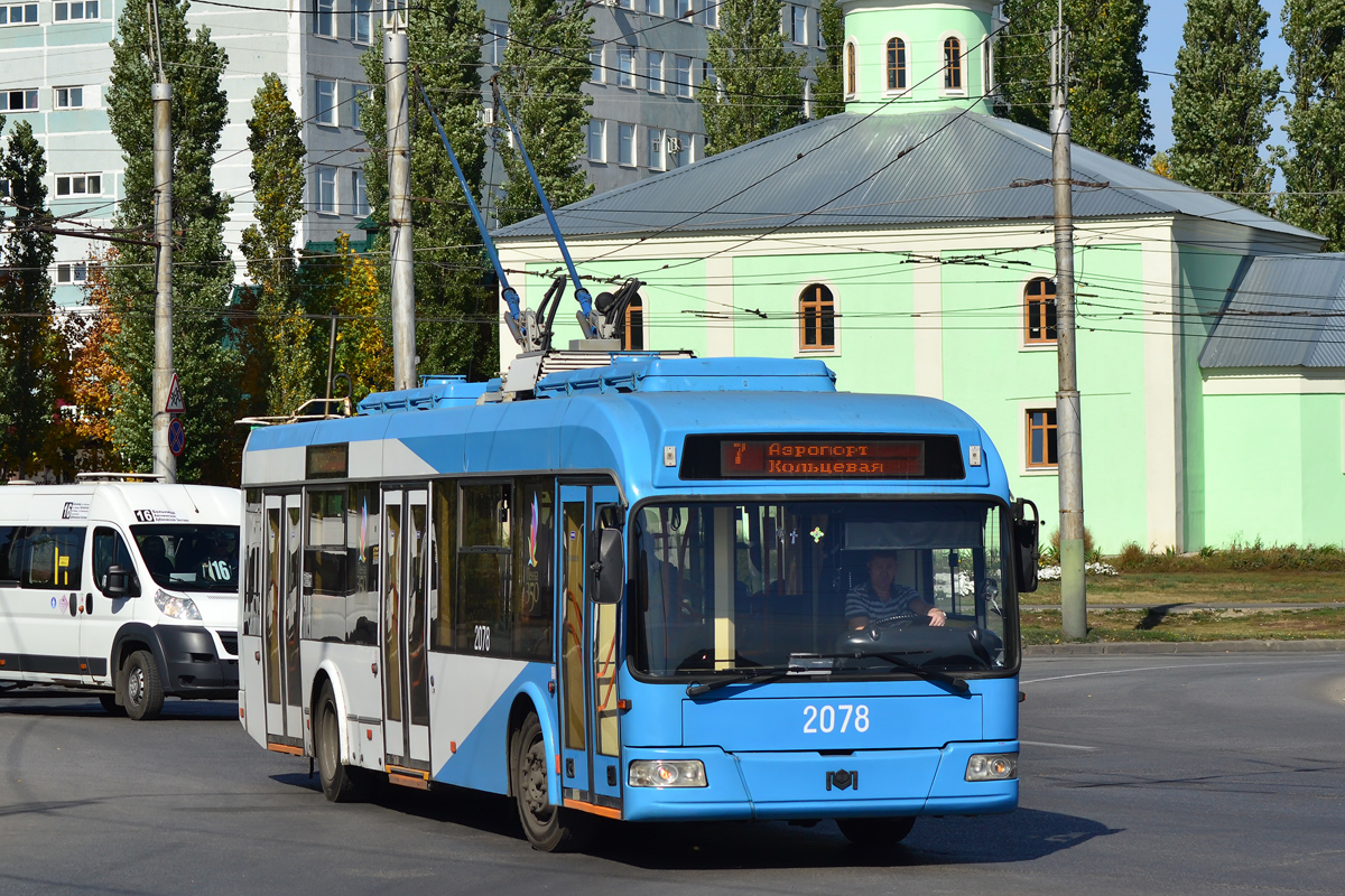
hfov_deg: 19.5
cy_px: 448
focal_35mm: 105
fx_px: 3923
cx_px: 672
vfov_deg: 13.0
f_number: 8
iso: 200
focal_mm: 70
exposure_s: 1/1000
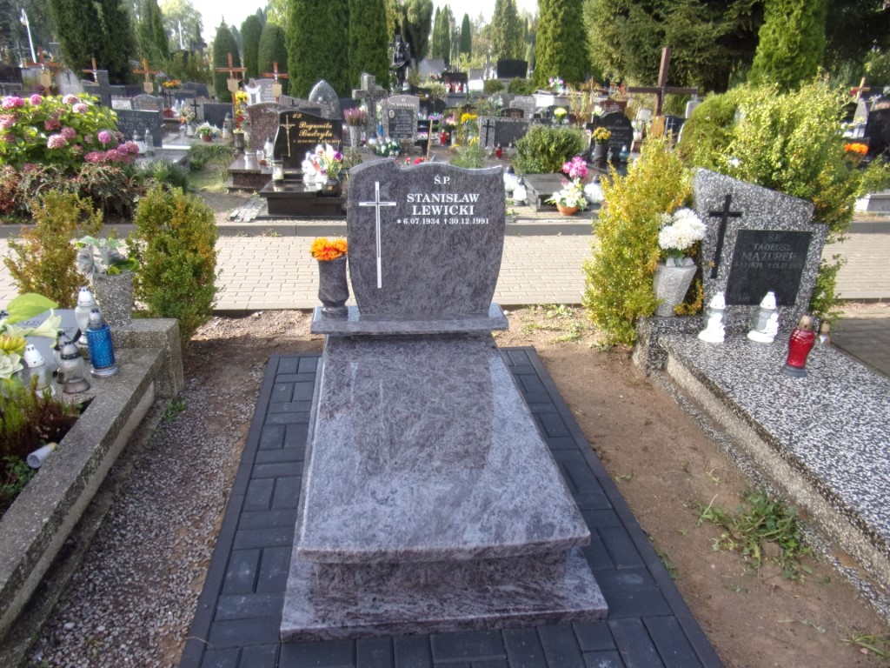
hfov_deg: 71.6
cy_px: 334
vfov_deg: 56.8
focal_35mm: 24
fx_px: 617
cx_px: 445
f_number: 3.3
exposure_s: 1/170
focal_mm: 4.3
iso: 80
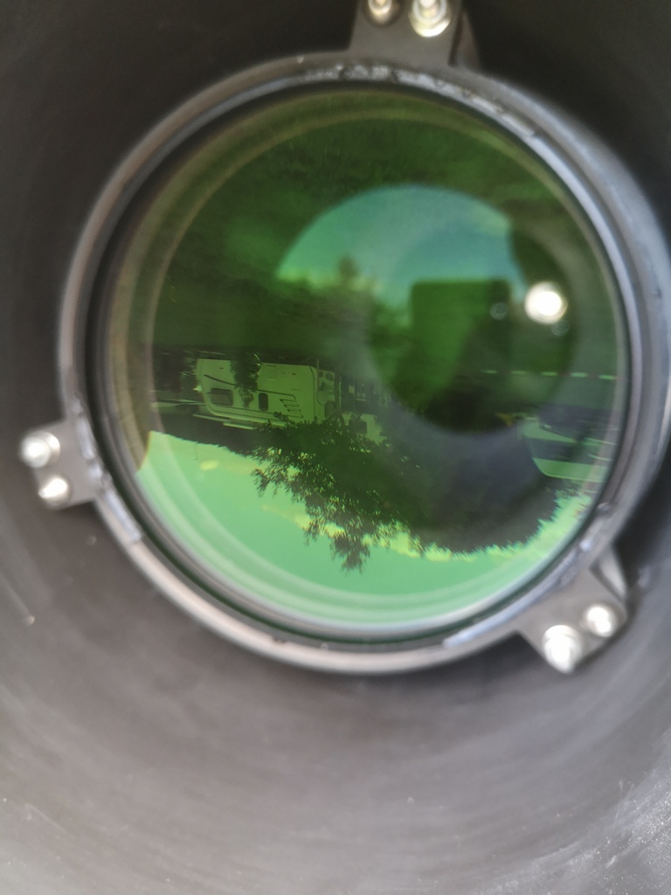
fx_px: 698
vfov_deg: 65.3
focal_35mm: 27
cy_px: 448
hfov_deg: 51.4
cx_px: 336
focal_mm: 3.95
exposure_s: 1/50
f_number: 1.8
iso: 125
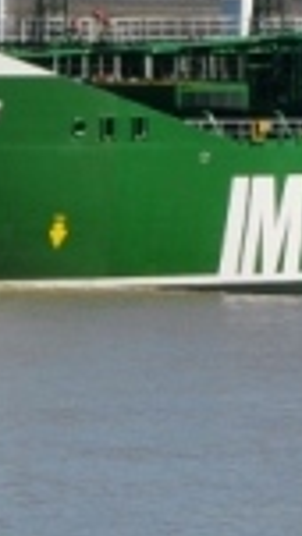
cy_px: 9
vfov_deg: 3.4
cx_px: 341
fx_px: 8904
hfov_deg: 1.9
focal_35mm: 626
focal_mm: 75
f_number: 11
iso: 200
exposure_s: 1/500
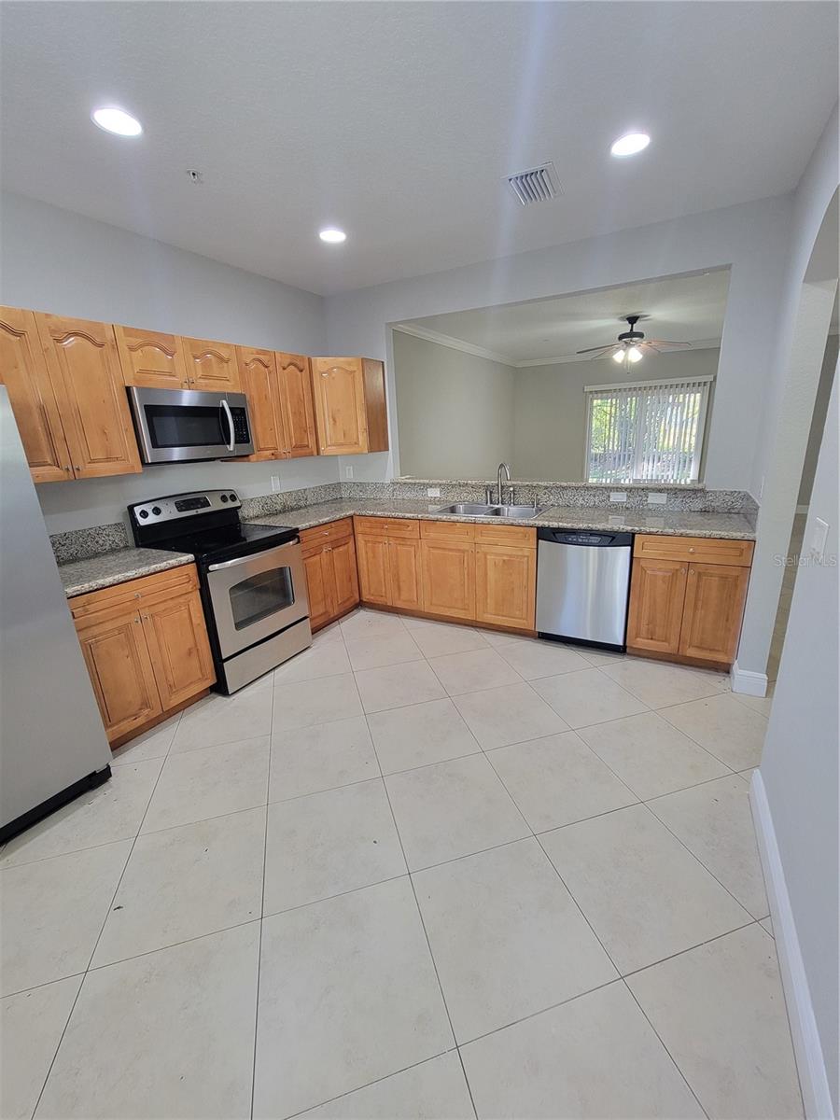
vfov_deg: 106.2
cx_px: 420
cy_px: 560
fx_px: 421
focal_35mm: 13
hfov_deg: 89.9
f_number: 2.2
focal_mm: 2.2
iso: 400
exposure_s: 1/60
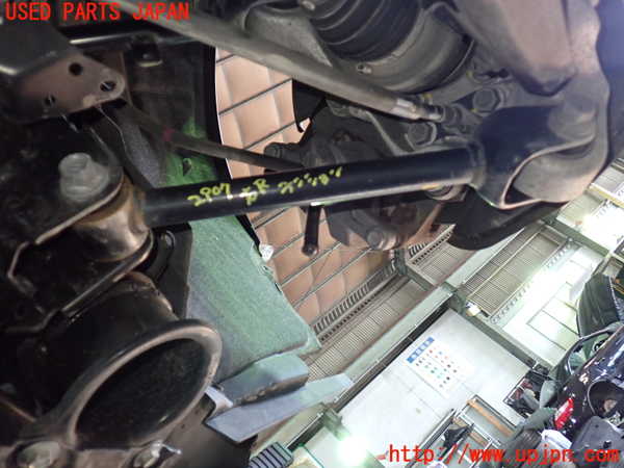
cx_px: 312
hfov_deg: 60.0
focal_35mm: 30
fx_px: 541
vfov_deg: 46.8
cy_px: 234
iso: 500
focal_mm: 5.4
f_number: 2.3
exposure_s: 1/30
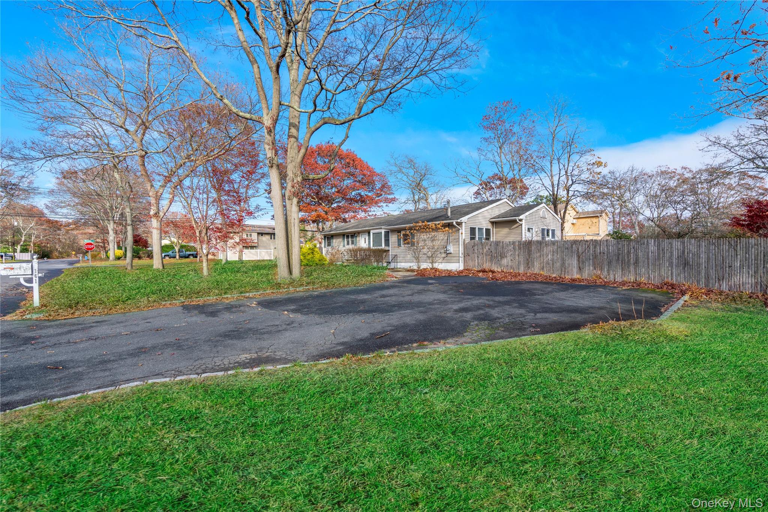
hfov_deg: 96.7
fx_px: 341
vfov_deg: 73.7
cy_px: 256
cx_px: 384
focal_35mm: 16
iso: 125
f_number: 5.6
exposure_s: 1/200
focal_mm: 16
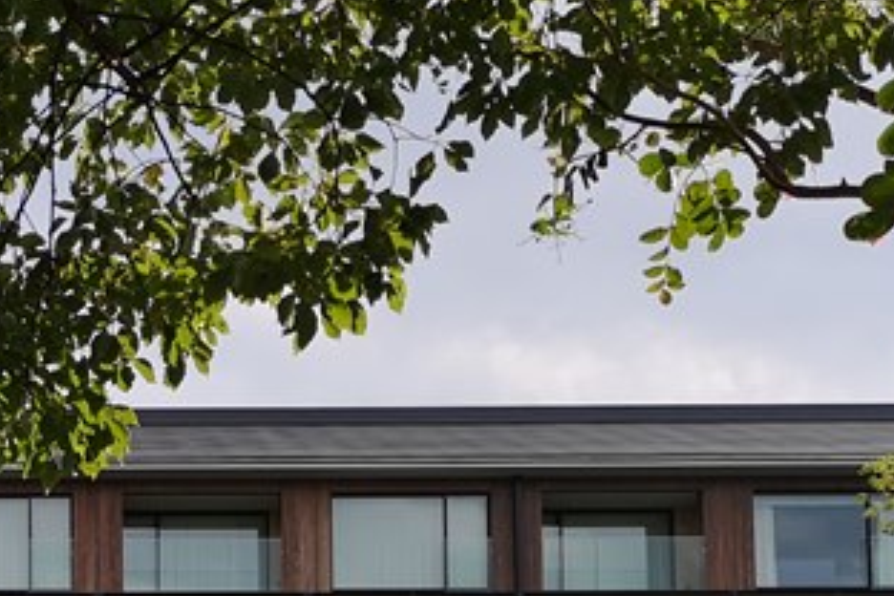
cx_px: -40
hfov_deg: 26.3
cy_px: 831
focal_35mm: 72
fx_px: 1788
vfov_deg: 17.4
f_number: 1.8
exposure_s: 1/991
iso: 50
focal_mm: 3.95
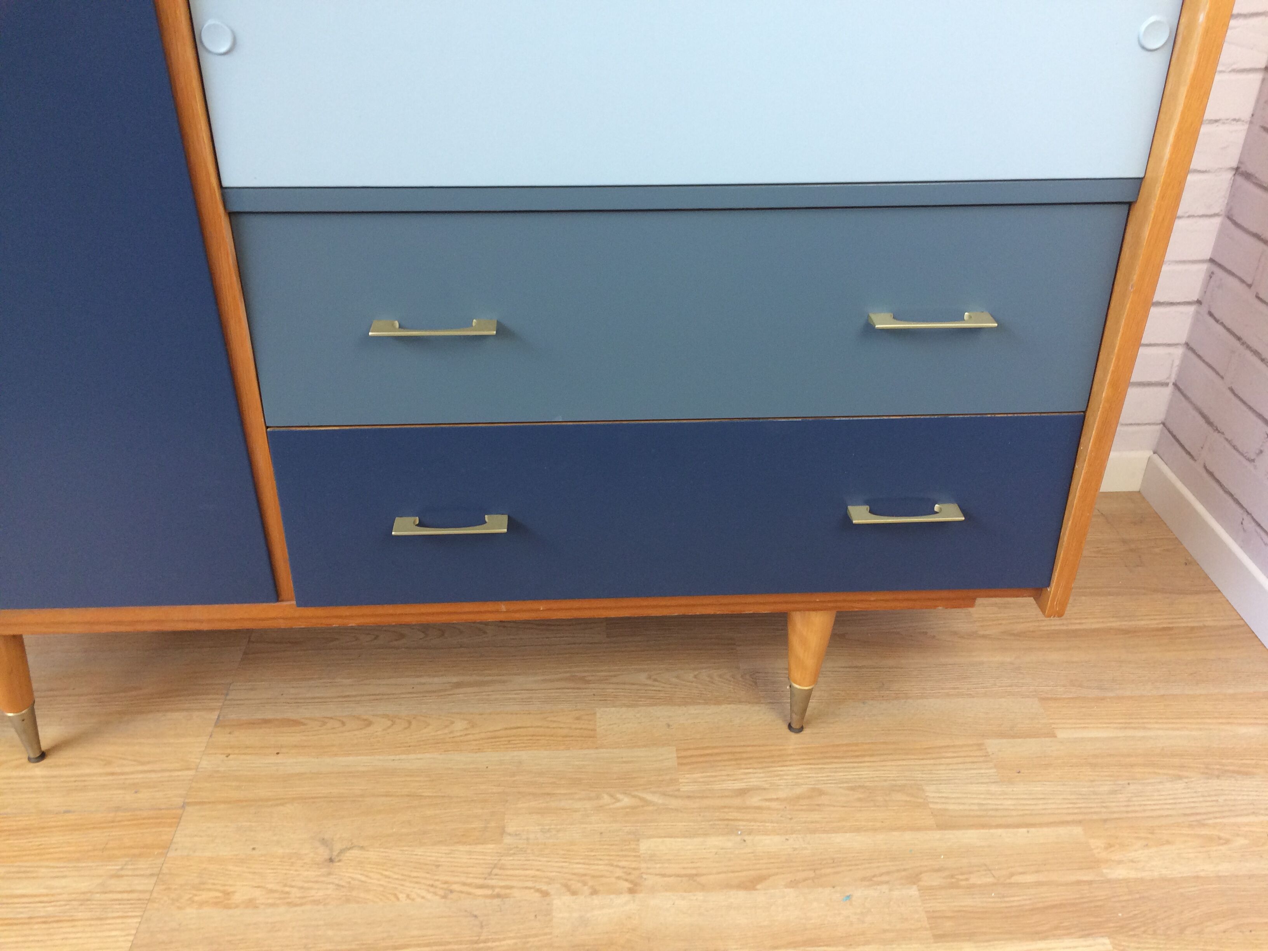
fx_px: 1062
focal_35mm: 29
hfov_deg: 61.7
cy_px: 476
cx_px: 634
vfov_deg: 48.2
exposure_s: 1/33
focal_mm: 4.15
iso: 100
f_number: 2.2
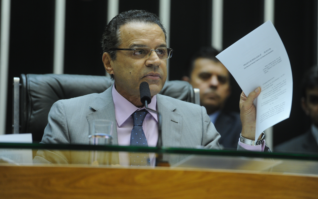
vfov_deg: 6.6
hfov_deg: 10.5
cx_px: 159
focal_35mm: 199
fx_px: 1725
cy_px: 100
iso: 1600
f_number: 3.5
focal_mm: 195
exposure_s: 1/80
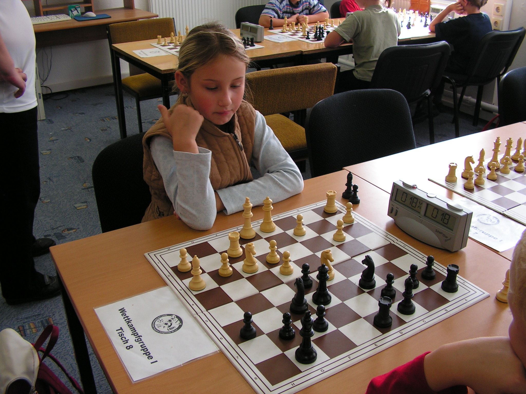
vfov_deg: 39.7
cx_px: 263
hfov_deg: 51.4
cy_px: 197
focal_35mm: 36
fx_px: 547
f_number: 3.2
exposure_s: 1/40
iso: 80
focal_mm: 6
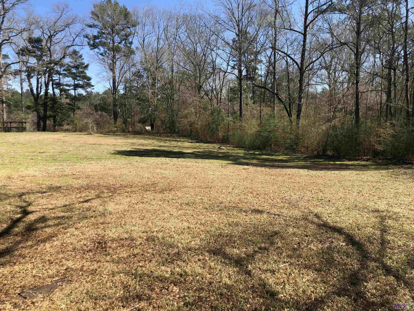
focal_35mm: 28
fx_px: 335
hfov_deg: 63.4
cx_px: 207
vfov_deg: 49.7
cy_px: 156
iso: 20
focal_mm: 3.99
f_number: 1.8
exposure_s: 1/991
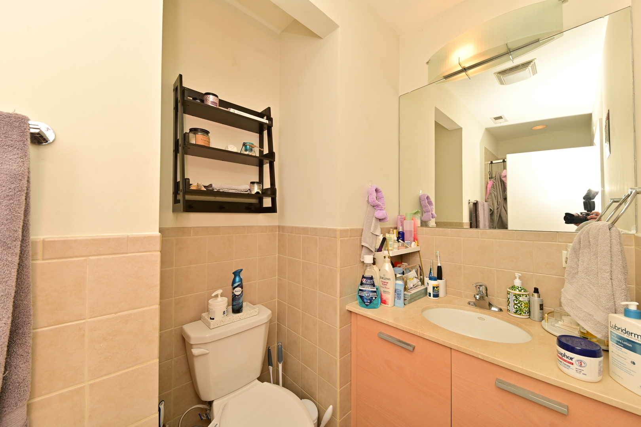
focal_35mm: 13
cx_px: 320
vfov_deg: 85.4
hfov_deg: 108.3
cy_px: 214
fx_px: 231
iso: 200
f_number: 8
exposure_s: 1/200
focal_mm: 13
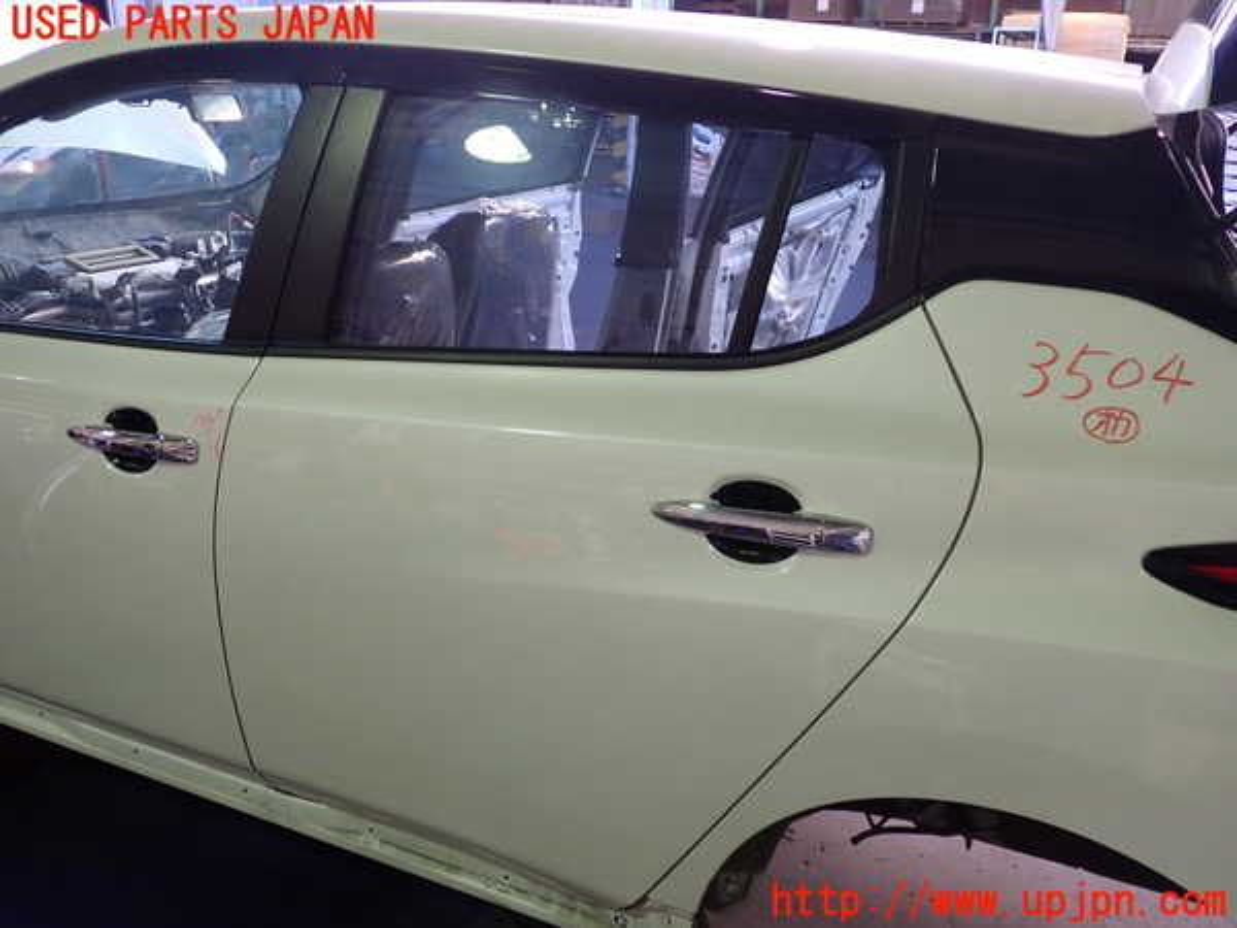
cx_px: 618
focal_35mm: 30
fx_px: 1072
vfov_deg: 46.8
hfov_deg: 60.0
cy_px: 464
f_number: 2.3
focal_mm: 5.4
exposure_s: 1/50
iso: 200
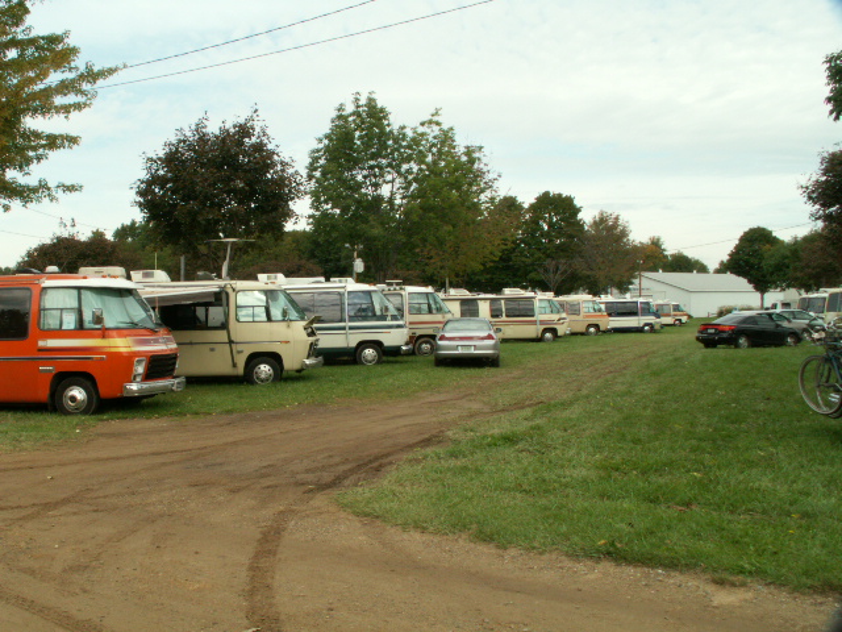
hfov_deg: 49.0
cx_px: 421
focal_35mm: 38
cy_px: 316
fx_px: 924
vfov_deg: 37.7
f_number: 8
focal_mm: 6.25
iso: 50
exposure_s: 1/80
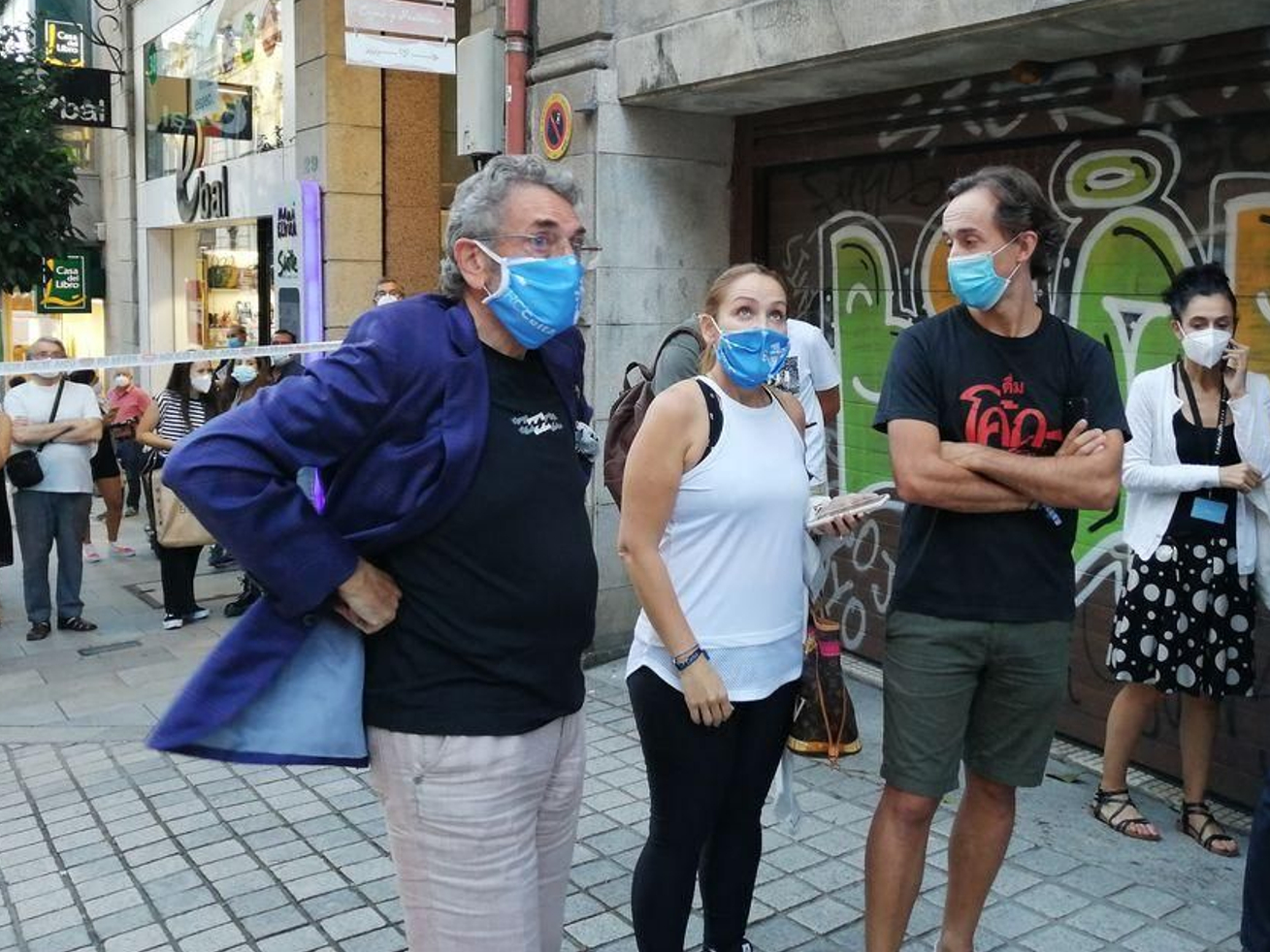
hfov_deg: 55.2
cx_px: 718
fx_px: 1211
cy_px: 374
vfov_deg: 42.7
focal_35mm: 33
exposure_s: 1/100
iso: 200
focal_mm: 3.96
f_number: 1.8
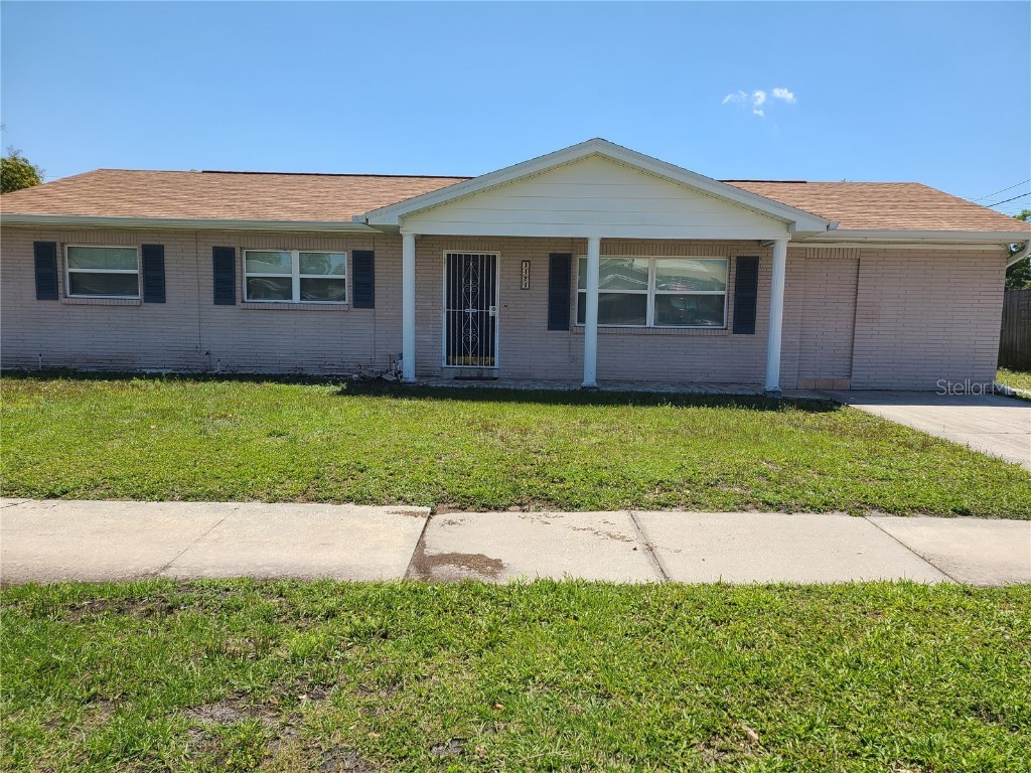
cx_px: 516
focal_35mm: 26
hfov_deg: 67.3
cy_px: 386
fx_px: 774
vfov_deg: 53.1
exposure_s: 1/2339
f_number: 1.8
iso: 40
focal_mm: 5.4
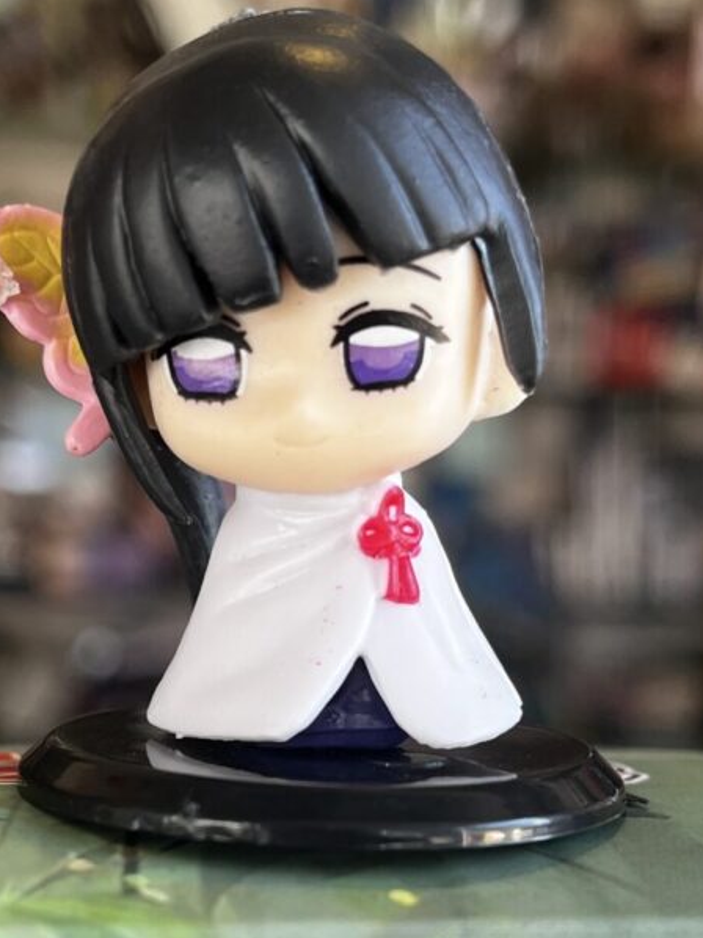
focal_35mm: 29
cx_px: 314
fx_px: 786
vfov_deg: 61.7
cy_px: 471
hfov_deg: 48.1
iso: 40
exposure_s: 1/100
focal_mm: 5.1
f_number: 1.6
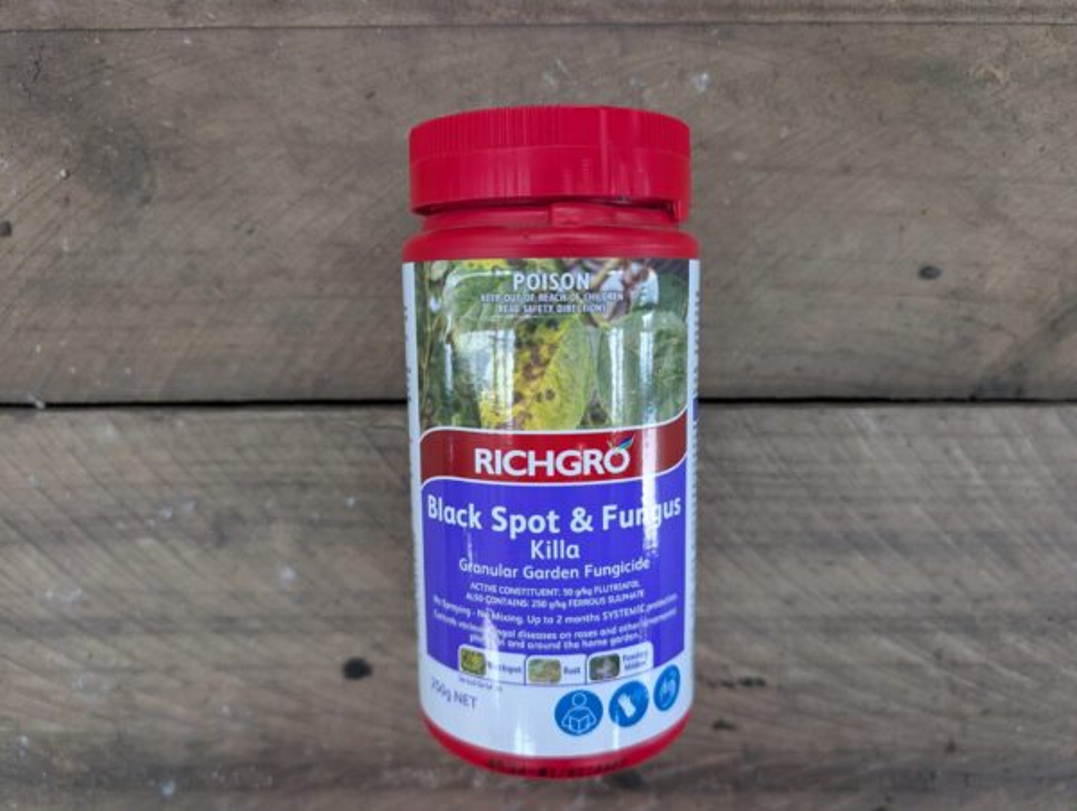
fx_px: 748
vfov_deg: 57.0
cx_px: 538
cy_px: 406
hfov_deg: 71.5
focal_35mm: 24
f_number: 1.68
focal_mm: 6.9
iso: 142
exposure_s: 1/80.9
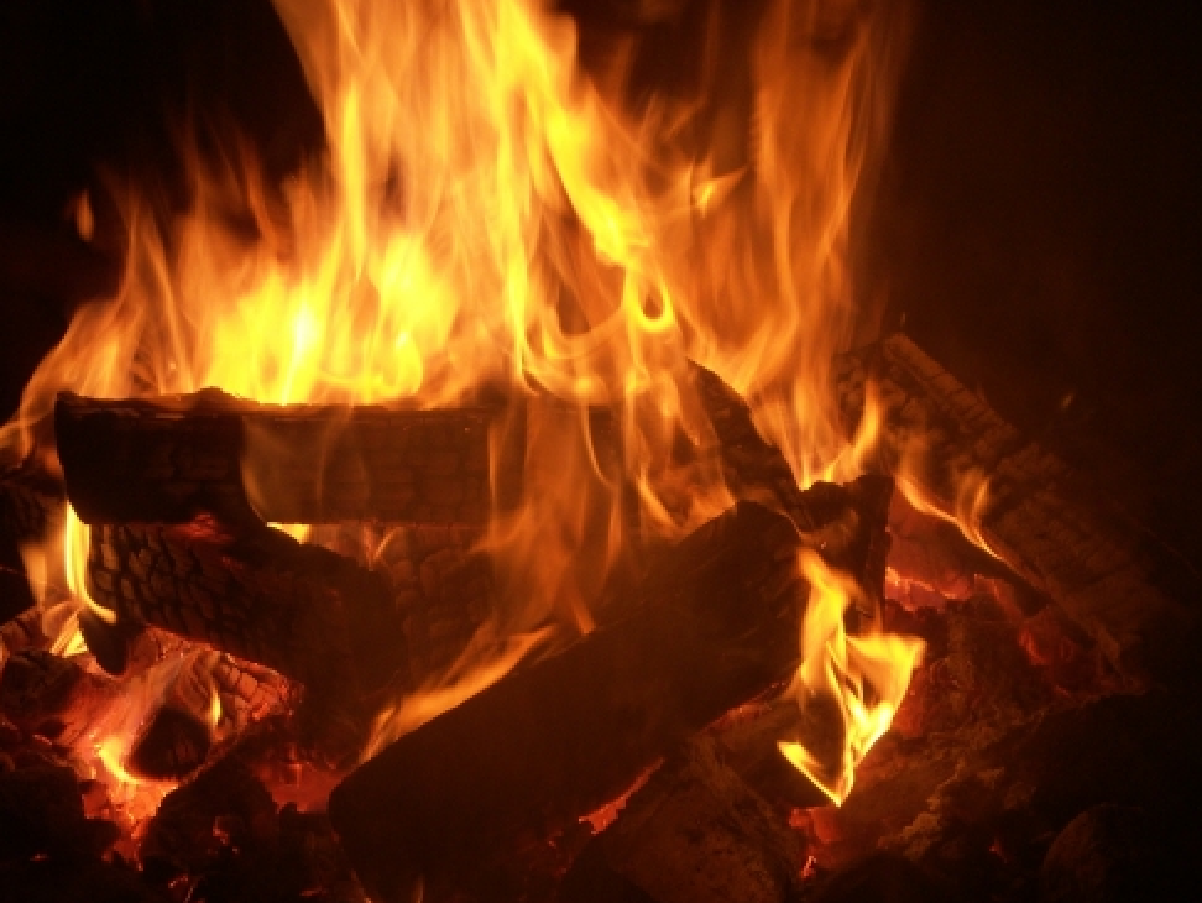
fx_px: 2745
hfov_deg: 24.7
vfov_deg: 18.6
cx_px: 534
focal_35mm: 79
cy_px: 574
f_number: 3.5
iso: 50
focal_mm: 12.5
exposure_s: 1/50
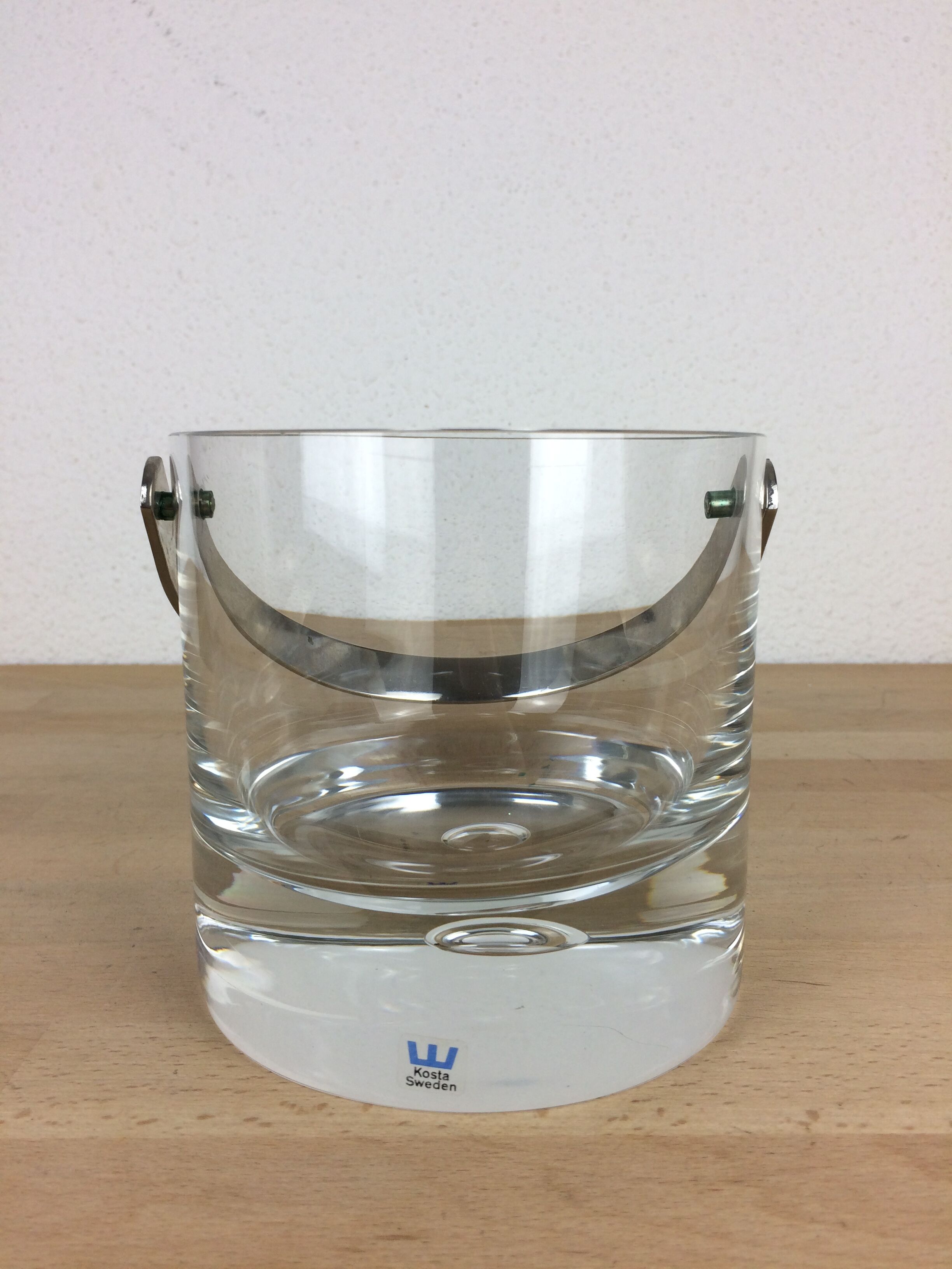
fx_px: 1063
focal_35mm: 29
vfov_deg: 61.7
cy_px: 634
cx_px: 476
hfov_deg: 48.2
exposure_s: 1/100
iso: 50
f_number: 2.2
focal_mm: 4.15
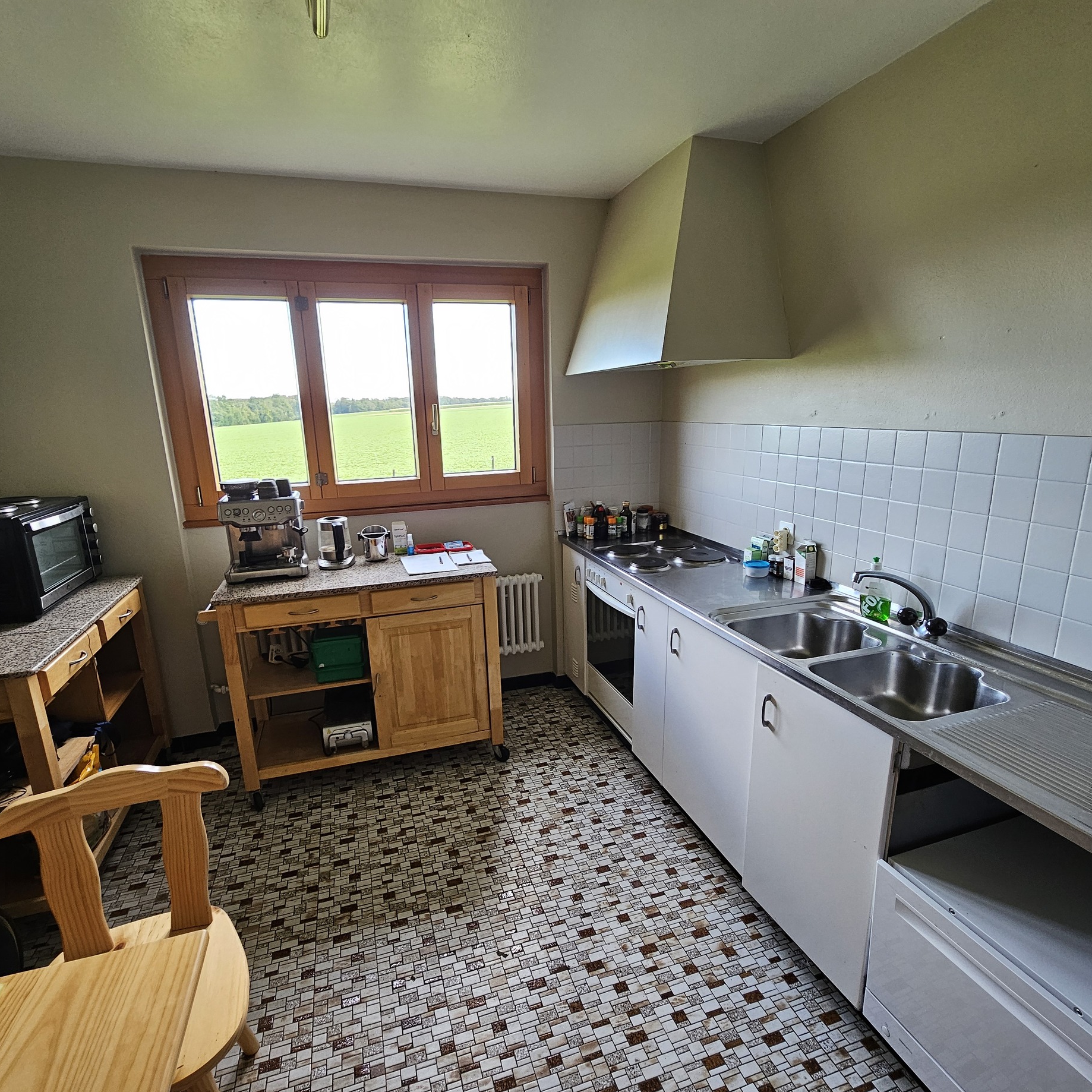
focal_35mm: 16
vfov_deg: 87.4
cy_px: 567
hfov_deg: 87.4
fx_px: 571
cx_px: 544
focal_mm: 2.2
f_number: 2.2
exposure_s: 1/50
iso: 100
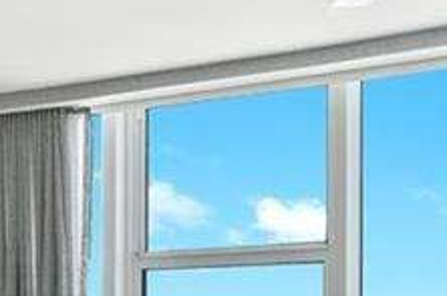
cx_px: 48
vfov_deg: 13.1
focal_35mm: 101
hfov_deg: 19.9
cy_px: 369
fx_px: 1251
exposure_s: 1/25
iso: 200
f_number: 8
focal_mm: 14
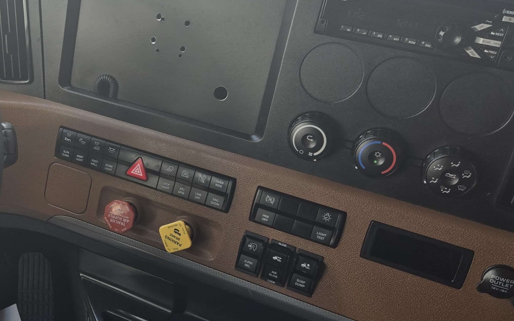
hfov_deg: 38.8
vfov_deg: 26.3
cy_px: 191
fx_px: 686
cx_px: 73
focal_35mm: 49
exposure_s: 1/186
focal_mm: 5.4
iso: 25
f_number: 1.8
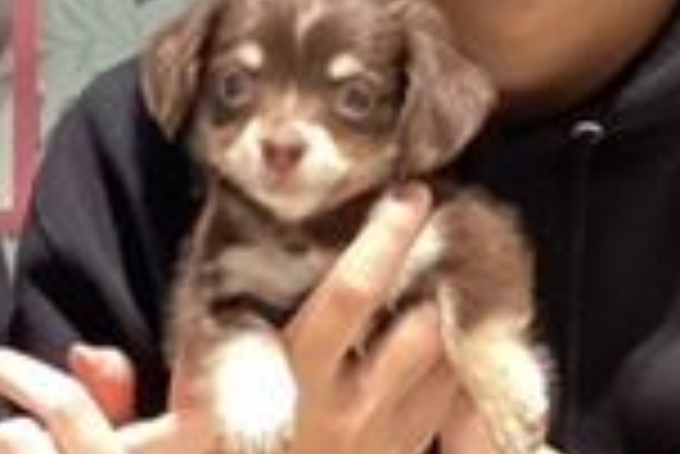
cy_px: 76
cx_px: 171
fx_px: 2420
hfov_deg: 15.9
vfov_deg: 10.7
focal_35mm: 128
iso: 200
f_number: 2.4
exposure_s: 1/60
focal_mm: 3.3
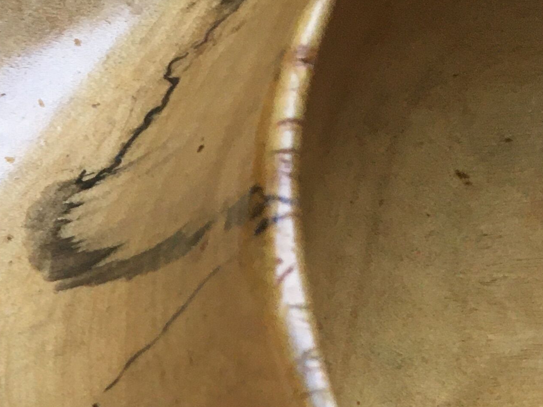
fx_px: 1443
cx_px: -163
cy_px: 519
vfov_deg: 15.3
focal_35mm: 92
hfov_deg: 19.6
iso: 40
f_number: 2.2
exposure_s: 1/30
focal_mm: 4.15
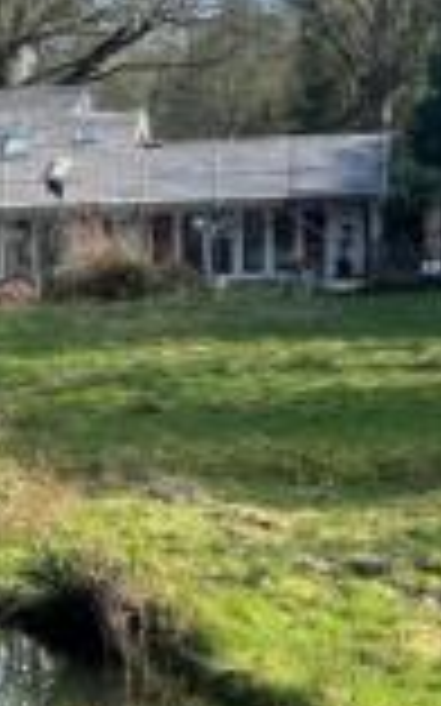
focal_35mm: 102
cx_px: -218
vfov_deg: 20.4
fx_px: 1963
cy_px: 389
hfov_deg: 12.2
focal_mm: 4.2
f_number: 1.6
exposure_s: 1/1159
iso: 32
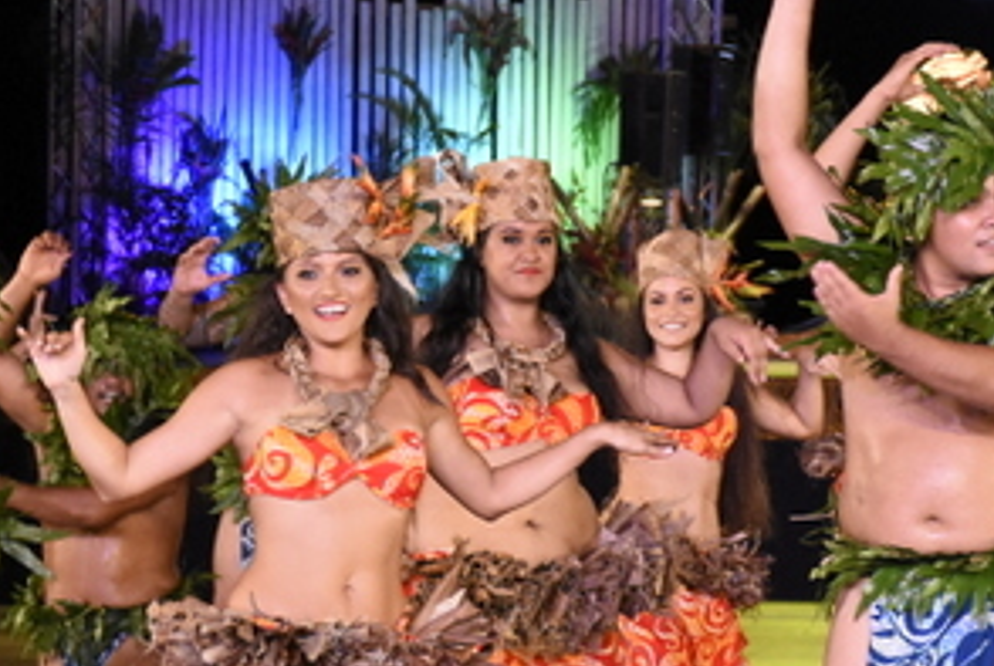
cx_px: 308
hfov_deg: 7.9
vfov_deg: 5.3
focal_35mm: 261
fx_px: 7217
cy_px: 531
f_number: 7.1
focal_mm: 80
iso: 6400
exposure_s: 1/250
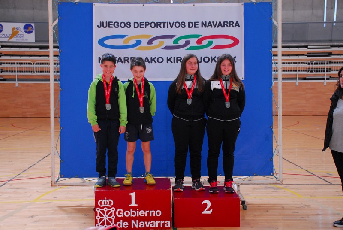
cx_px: 172
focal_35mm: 48
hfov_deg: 41.1
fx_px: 458
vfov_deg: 28.2
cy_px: 115
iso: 800
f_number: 4
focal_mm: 32
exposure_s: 1/80
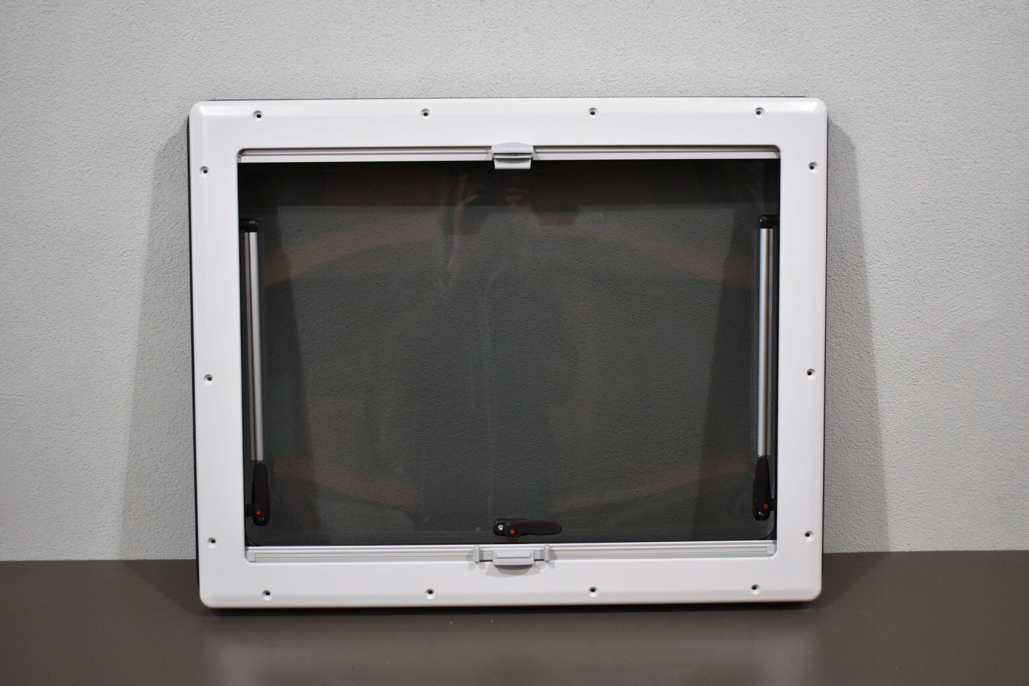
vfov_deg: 29.9
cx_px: 514
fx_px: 1286
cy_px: 343
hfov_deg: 43.6
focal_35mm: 45
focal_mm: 30
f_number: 4.2
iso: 800
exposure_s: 1/250
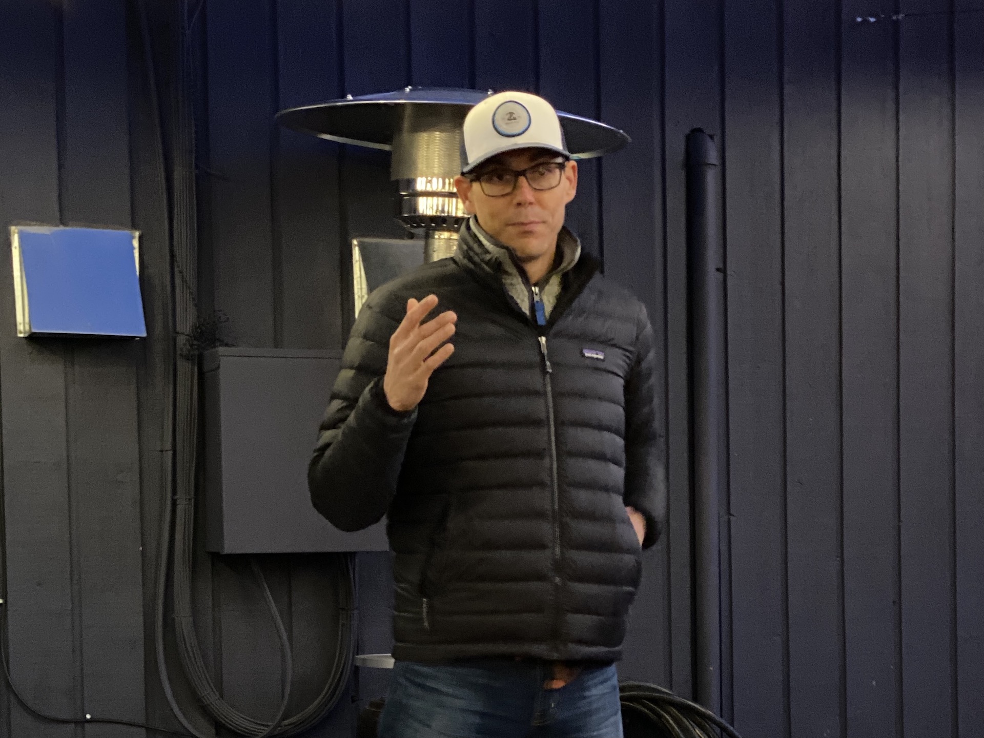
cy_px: 369
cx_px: 492
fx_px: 1478
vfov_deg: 28.0
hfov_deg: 36.8
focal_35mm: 52
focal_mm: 6
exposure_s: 1/15
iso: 500
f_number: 2
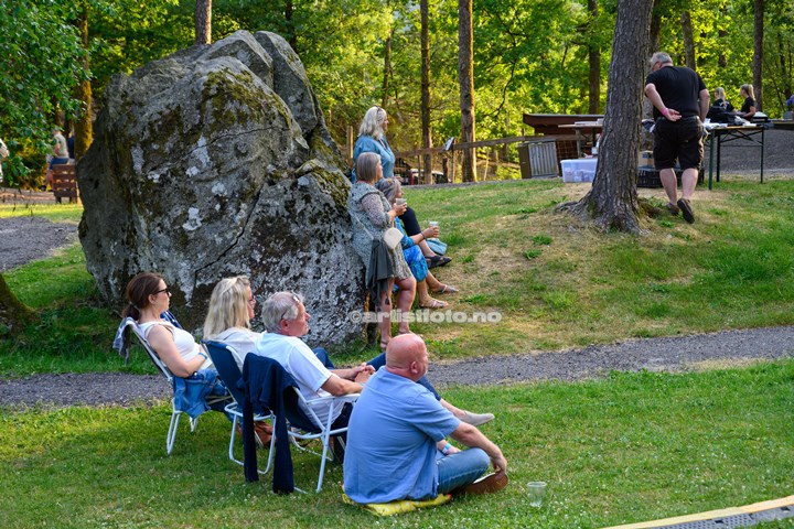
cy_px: 264
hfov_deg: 33.4
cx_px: 397
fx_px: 1323
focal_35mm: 60
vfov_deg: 22.6
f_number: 5.6
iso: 400
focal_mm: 60
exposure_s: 1/125
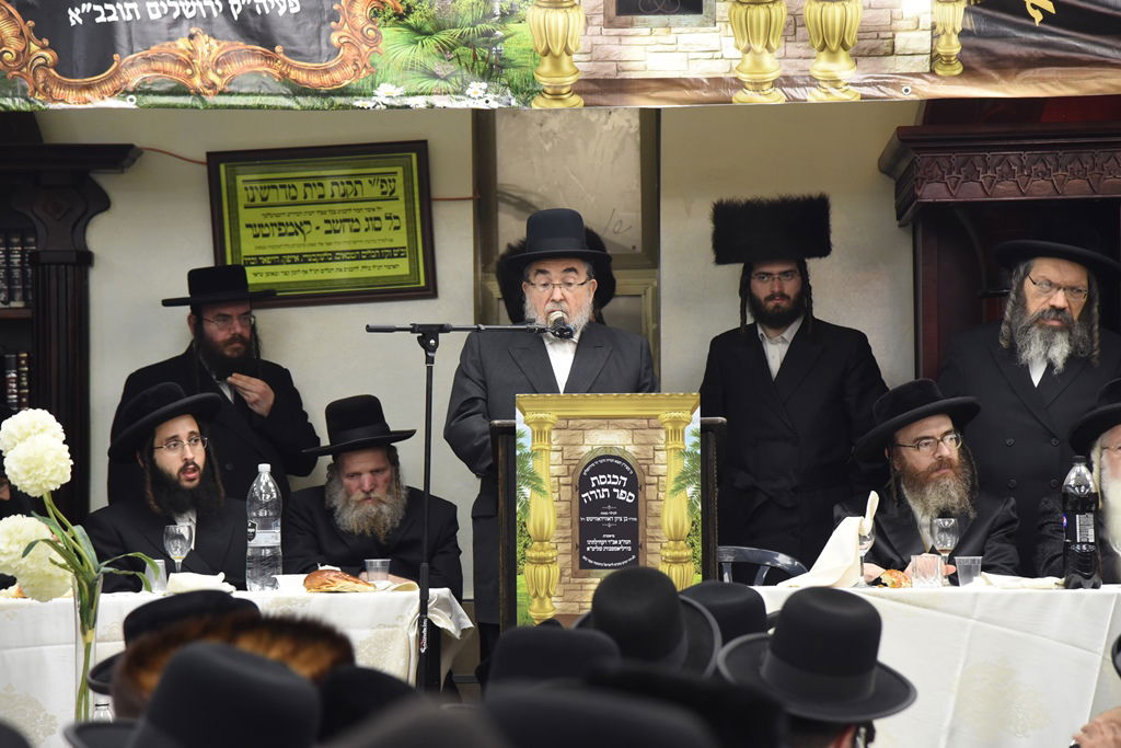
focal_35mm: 120
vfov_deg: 11.4
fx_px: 3737
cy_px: 374
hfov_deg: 17.1
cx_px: 560
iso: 1600
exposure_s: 1/125
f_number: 5
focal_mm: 120
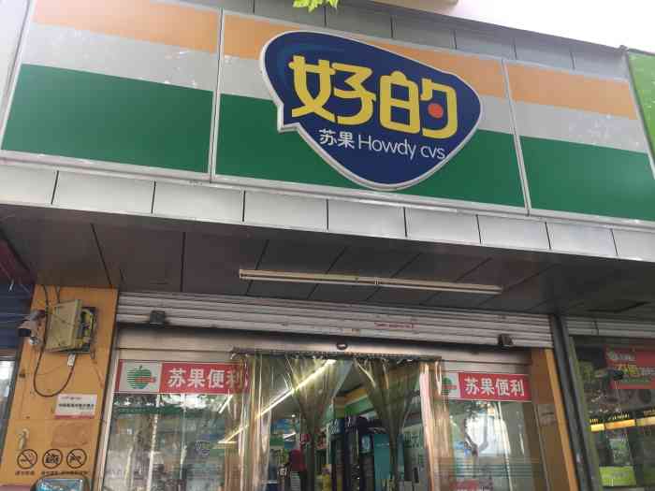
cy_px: 246
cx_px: 328
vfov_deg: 48.2
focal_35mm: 29
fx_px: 549
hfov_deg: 61.7
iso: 25
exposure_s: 1/50
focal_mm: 4.15
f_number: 2.2
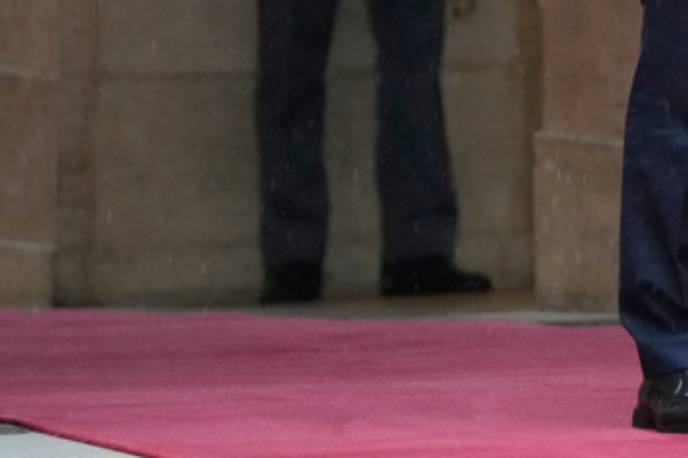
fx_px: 23360
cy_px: -178
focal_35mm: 1223
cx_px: 932
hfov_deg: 1.7
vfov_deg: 1.1
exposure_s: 1/500
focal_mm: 400
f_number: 5.6
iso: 5000
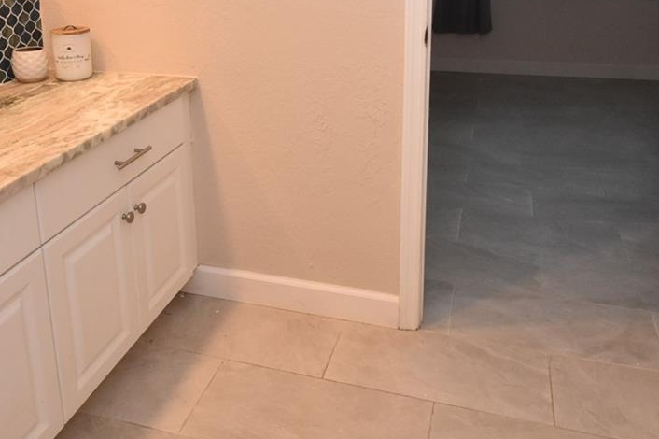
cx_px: 291
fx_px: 622
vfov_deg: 36.8
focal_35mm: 34
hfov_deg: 55.7
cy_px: 59
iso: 1600
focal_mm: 10
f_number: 6.3
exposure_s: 1/60
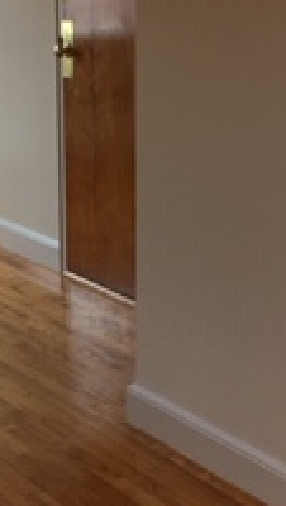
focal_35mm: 101
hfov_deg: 11.9
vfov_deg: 21.1
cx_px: 25
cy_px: 319
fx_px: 1357
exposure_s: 1/50
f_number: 2.2
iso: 32
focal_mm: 4.15
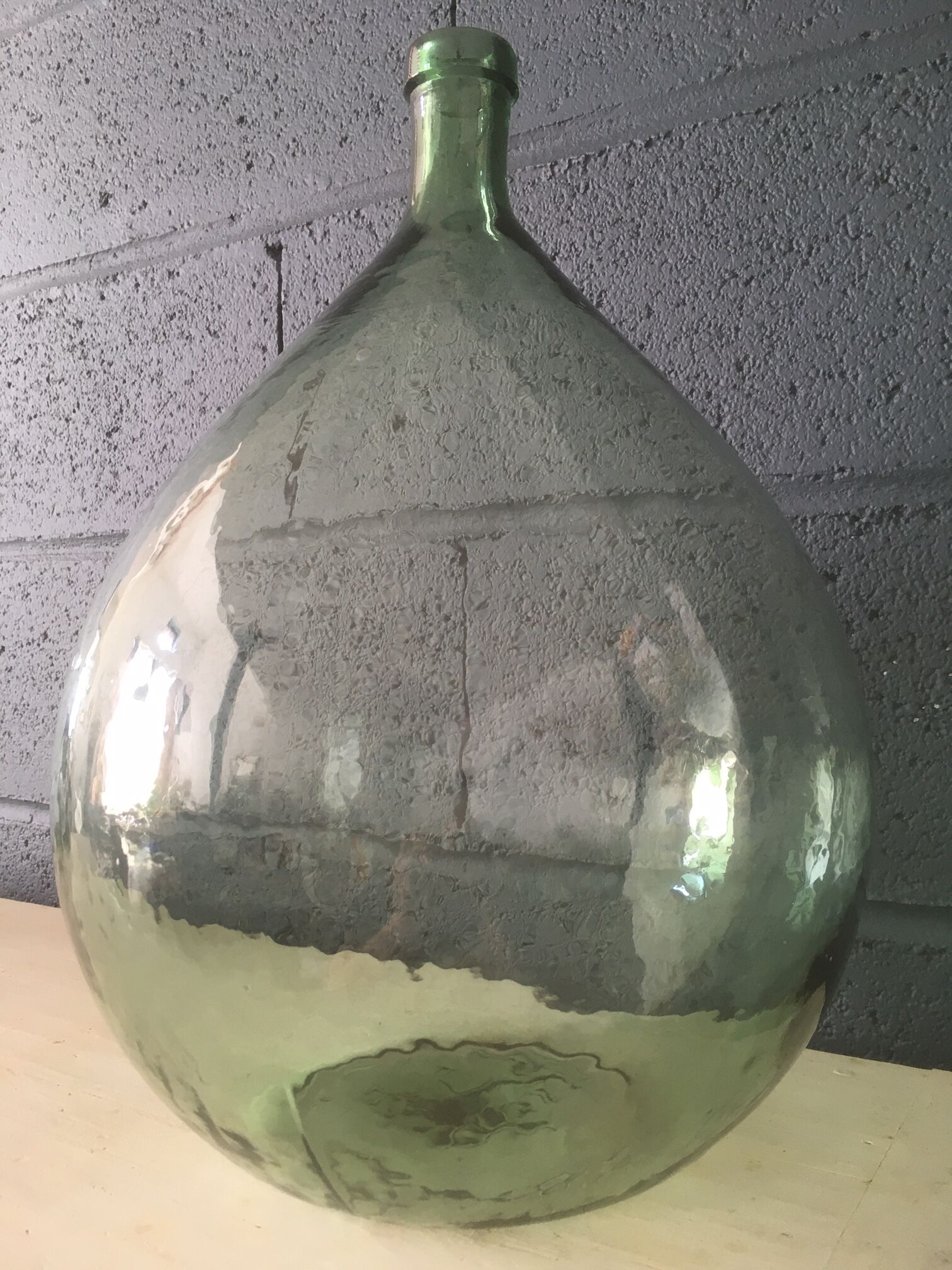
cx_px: 476
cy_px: 635
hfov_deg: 48.2
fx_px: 1063
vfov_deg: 61.7
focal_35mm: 29
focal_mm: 4.15
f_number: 2.2
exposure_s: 1/33
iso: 80
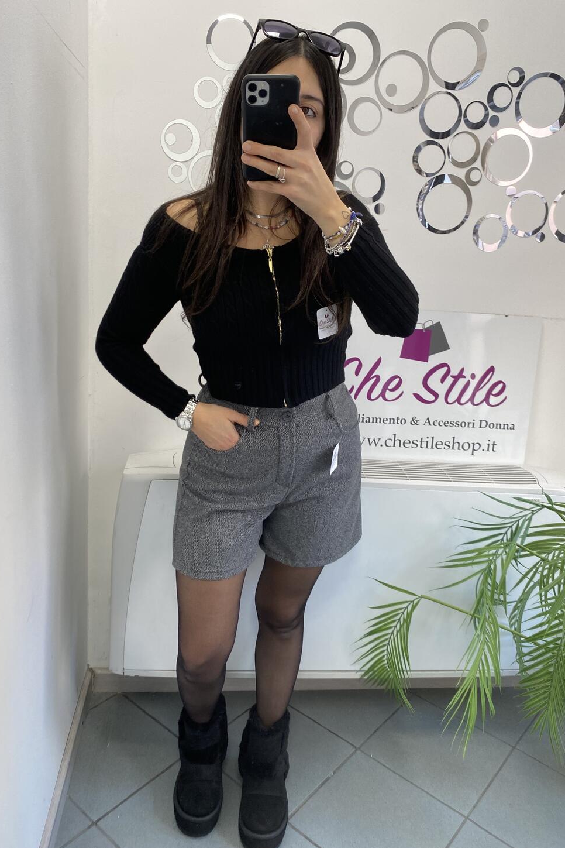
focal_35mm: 28
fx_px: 659
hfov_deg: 46.4
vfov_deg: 65.5
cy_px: 425
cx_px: 277
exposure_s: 1/100
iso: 125
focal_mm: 4.25
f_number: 1.8
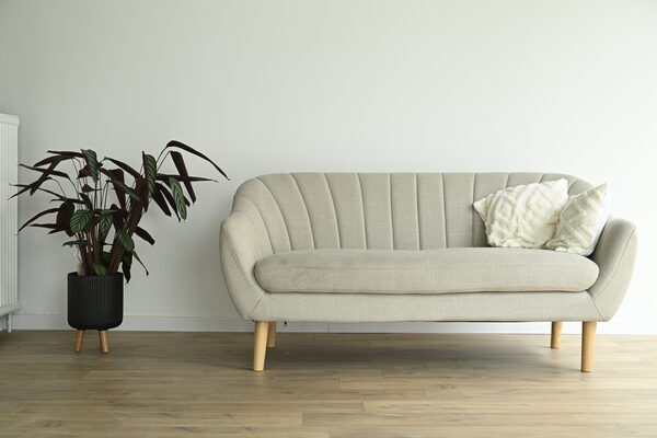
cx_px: 328
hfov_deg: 38.9
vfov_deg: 26.5
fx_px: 931
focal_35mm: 51
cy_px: 219
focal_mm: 51
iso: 800
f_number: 4
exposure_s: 1/60
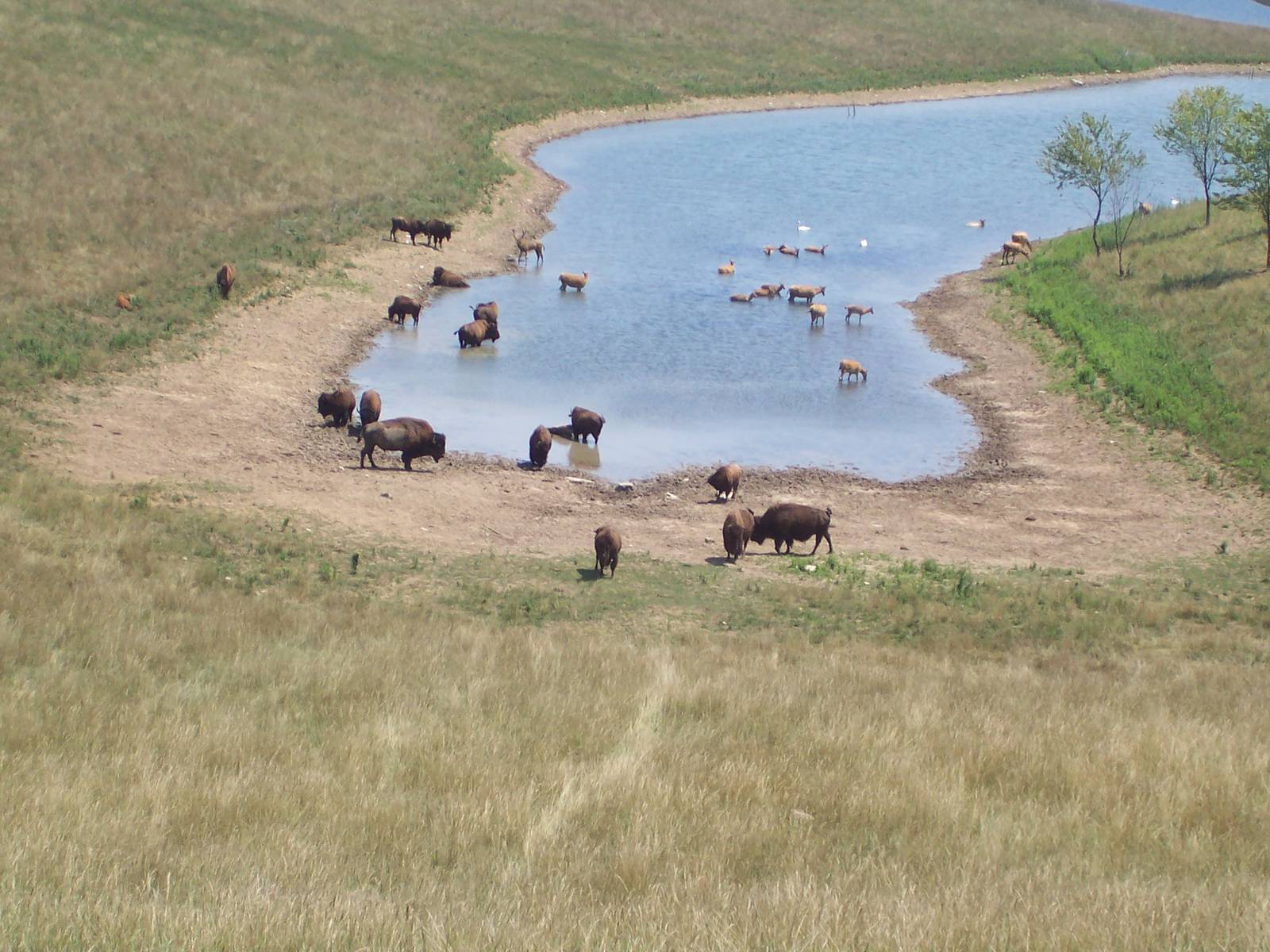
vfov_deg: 13.3
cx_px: 635
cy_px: 476
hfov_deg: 17.7
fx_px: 4072
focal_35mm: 111
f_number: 4.8
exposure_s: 1/500
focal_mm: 16.8
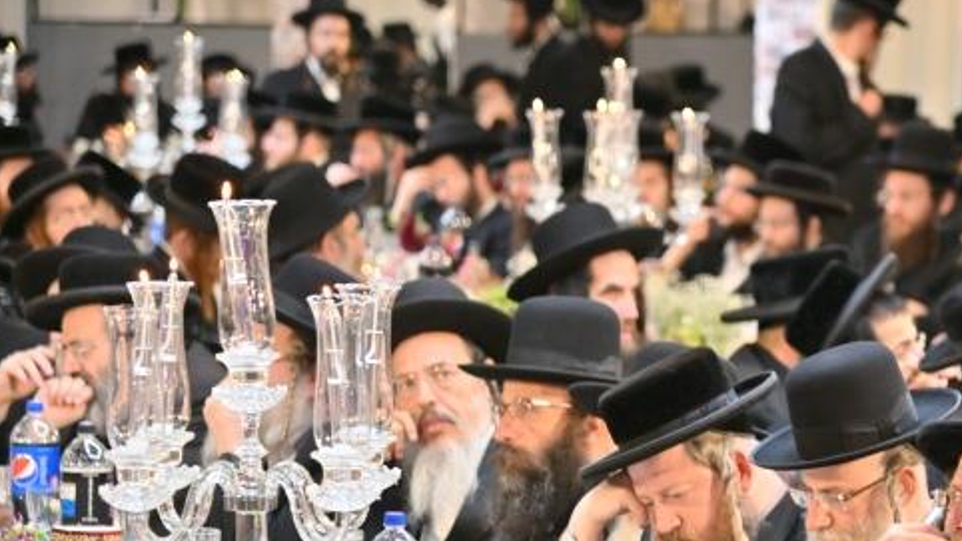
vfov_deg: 4.5
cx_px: 886
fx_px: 6810
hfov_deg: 8.1
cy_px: 638
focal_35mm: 267
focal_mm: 120
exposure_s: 1/100
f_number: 4
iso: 400
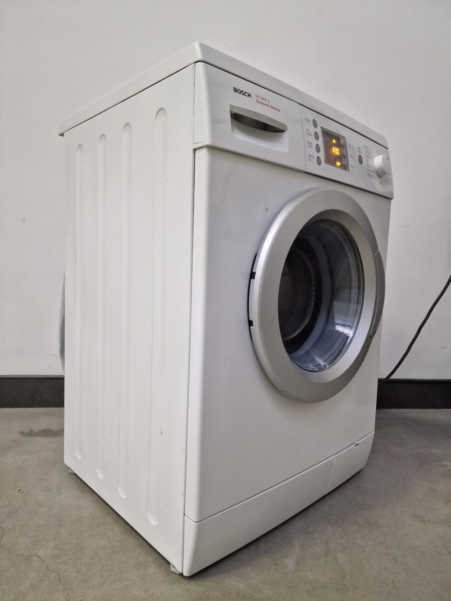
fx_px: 400
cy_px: 300
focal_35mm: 23
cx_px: 226
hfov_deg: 58.9
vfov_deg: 73.9
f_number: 1.8
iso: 800
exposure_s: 1/100
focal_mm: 6.4
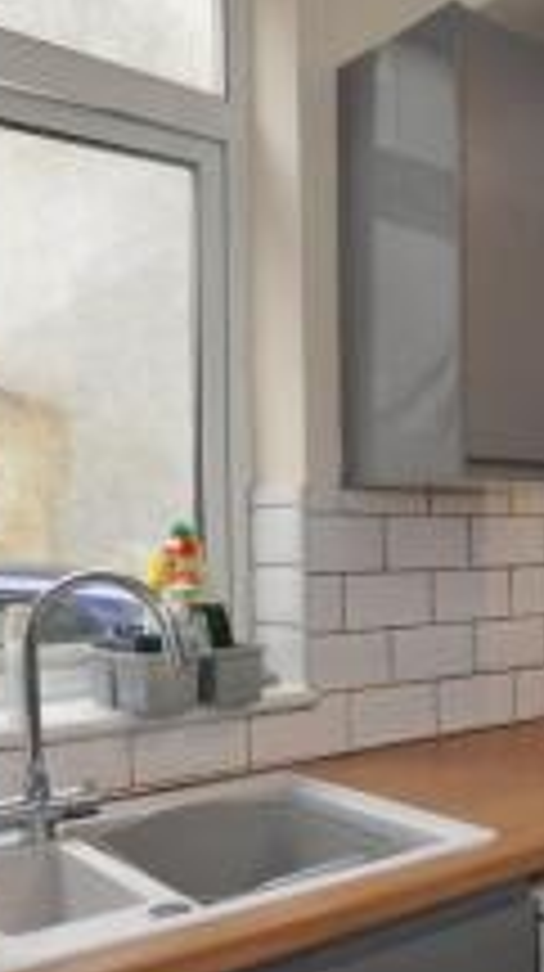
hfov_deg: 29.6
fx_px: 982
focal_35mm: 38
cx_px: 499
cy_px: 601
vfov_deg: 52.1
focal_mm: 11
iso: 400
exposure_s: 1/60
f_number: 4.5
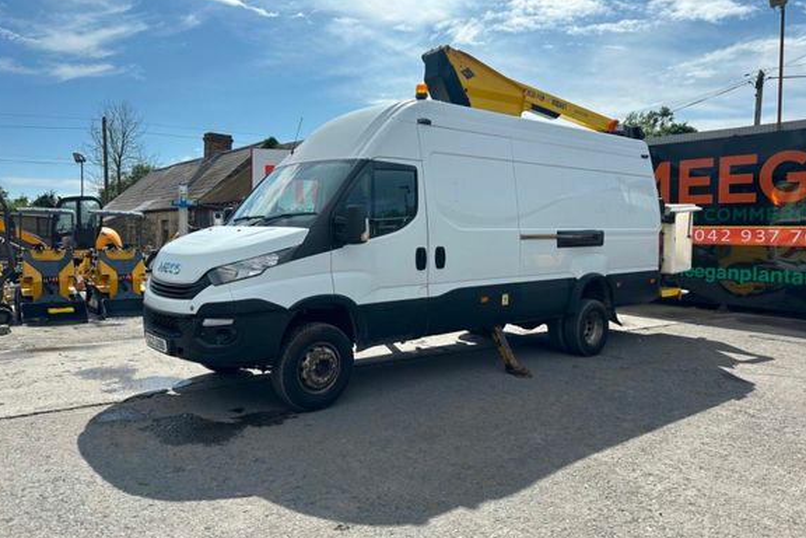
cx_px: 410
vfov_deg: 49.5
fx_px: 582
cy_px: 258
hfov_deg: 69.4
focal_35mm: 26
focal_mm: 6.86
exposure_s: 1/3597
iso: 80
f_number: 1.78
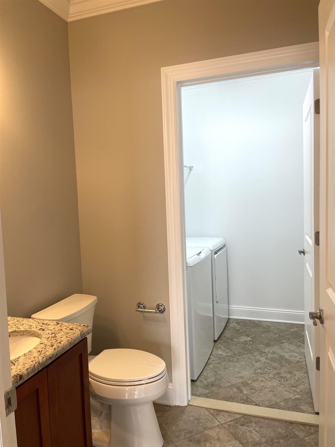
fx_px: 335
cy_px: 224
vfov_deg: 67.3
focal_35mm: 26
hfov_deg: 53.1
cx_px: 168
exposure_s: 1/60
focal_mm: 4.2
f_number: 1.6
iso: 80
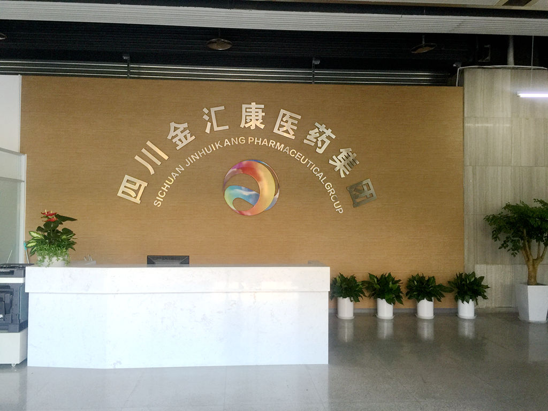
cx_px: 274
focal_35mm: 29
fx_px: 459
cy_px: 206
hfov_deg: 61.7
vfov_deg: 48.2
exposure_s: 1/33
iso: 32
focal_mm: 4.15
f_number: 2.2
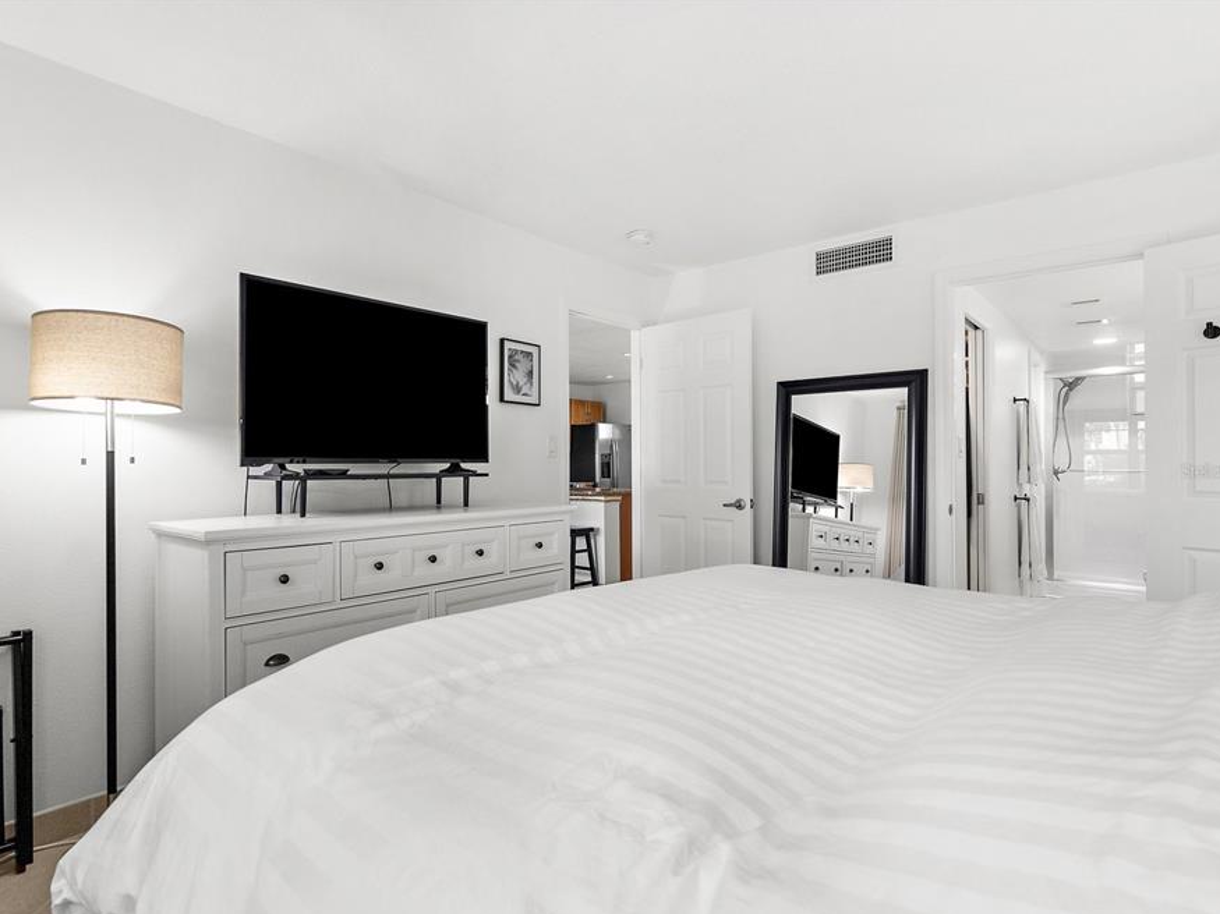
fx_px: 634
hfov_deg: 87.5
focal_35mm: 18
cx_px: 547
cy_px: 471
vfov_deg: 71.6
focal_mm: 16
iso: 400
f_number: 7.1
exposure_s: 1/10
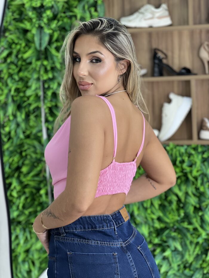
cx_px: 104
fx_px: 620
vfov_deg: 25.3
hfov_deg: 19.1
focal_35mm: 77
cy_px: 139
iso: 200
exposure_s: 1/120
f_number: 2.8
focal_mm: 9
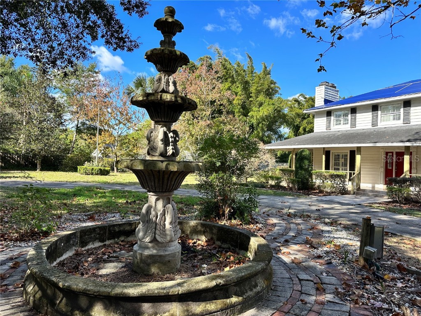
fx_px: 292
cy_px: 158
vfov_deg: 56.8
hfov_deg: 71.6
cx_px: 210
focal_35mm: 24
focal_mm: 6.86
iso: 80
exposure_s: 1/1562
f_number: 1.78
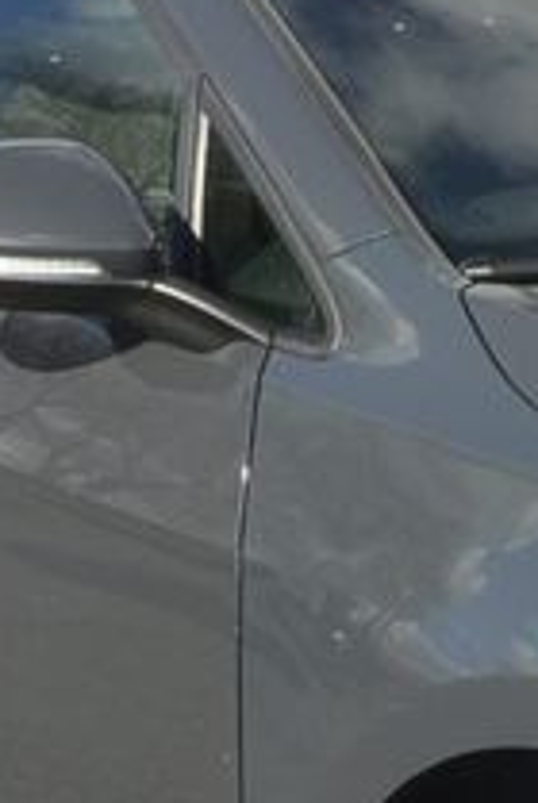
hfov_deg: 10.1
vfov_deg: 15.3
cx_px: 819
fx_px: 2949
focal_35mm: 132
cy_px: 770
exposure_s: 1/250
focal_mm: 10
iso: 160
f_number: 10
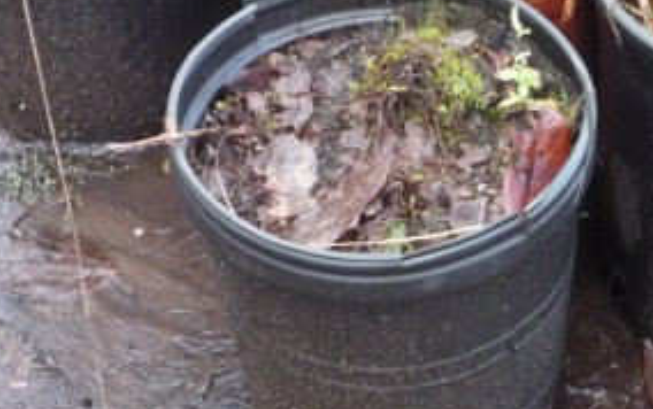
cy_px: 39
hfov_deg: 16.2
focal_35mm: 127
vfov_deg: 10.3
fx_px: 2262
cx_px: 579
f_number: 4.5
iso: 400
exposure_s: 1/40
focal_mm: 7.5
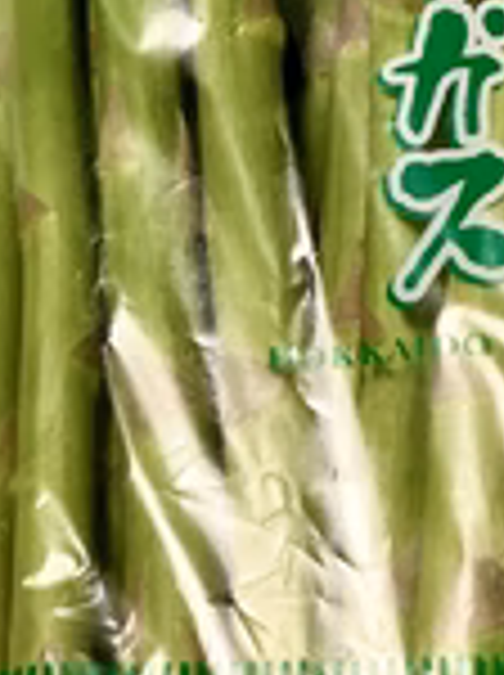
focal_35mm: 139
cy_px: 50
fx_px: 2706
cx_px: 495
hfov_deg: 10.6
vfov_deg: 14.1
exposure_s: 1/50
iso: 80
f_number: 2.4
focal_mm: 6
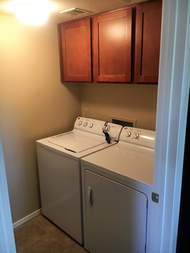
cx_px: 95
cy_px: 126
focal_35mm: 29
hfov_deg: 48.2
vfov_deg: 61.7
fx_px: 212
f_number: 2.2
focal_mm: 4.15
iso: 50
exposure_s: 1/30
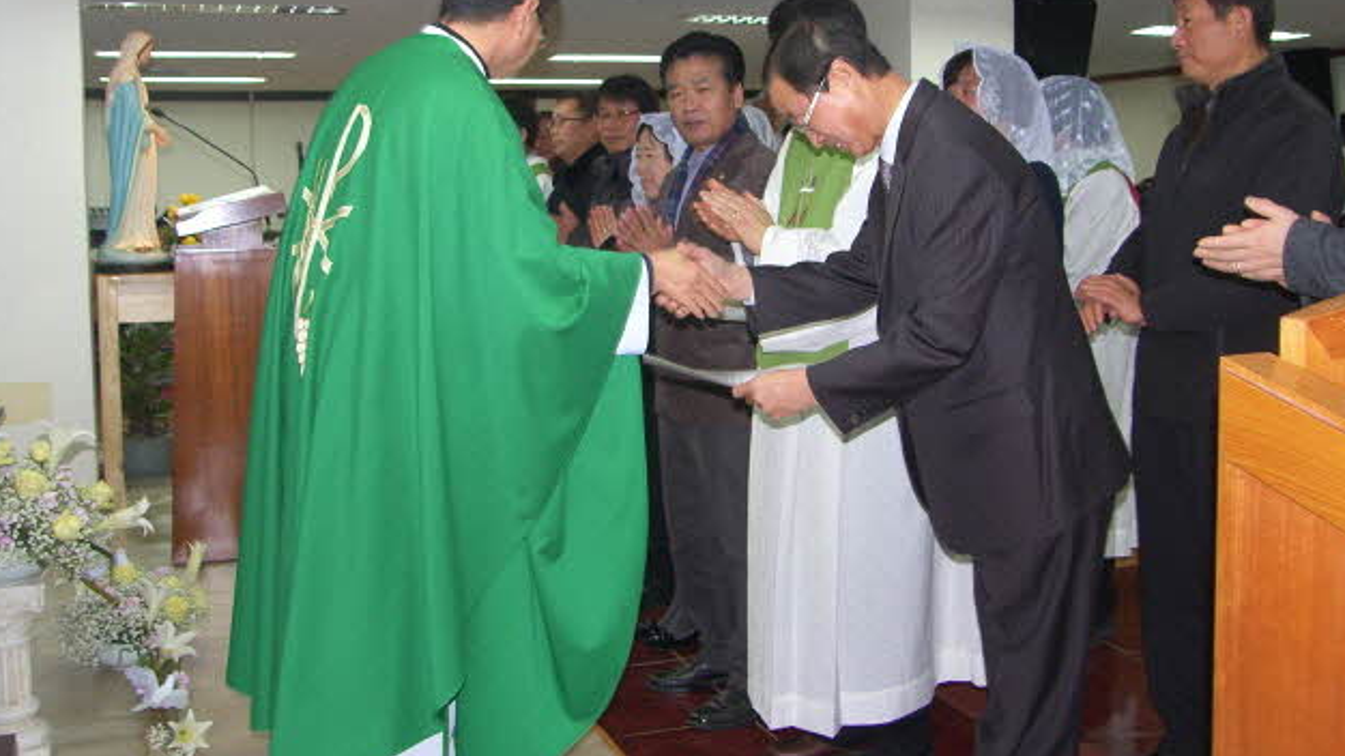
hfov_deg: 51.6
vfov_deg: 30.3
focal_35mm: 39
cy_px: 279
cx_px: 677
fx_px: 1391
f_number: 2.5
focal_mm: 9
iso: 50
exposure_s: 1/40
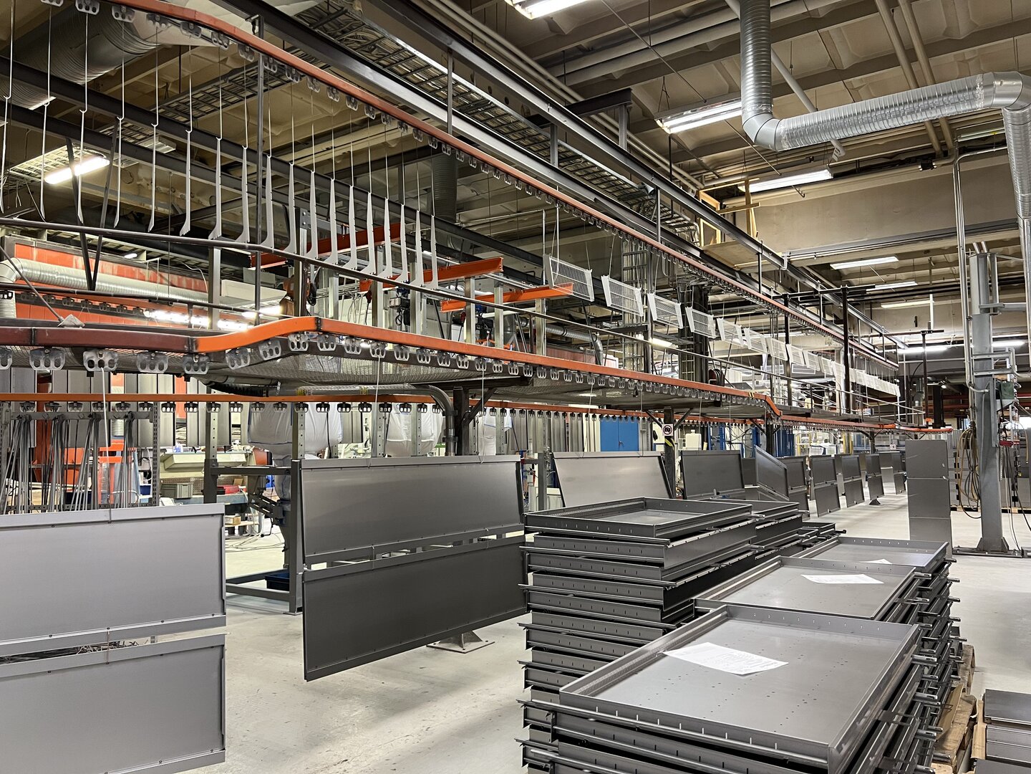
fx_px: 774
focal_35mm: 26
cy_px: 387
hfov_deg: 67.3
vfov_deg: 53.1
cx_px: 516
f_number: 1.5
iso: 200
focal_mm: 5.7
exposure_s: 1/50
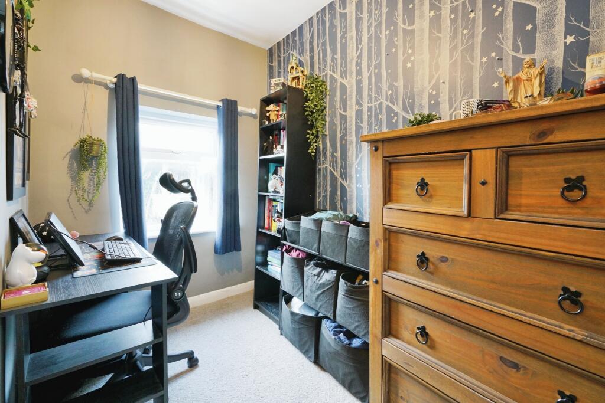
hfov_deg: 96.7
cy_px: 202
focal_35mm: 16
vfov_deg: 73.8
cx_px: 302
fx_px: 269
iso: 2000
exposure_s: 1/10
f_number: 9
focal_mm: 16
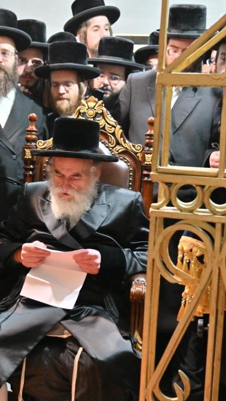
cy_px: 199
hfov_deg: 16.5
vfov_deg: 29.0
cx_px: 69
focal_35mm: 73
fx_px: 778
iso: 2500
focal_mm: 46
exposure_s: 1/60
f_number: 4
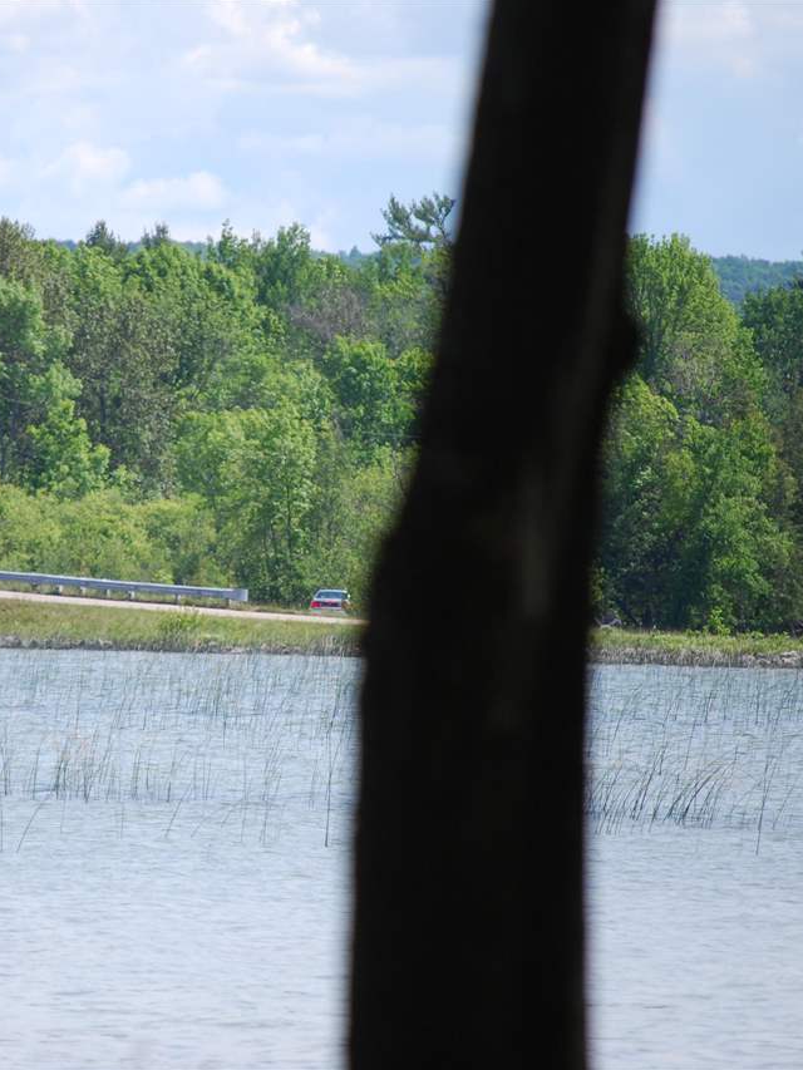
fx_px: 13389
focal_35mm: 433
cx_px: 181
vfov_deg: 4.6
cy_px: 534
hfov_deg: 3.4
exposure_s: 1/500
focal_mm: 200
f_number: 5.6
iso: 220
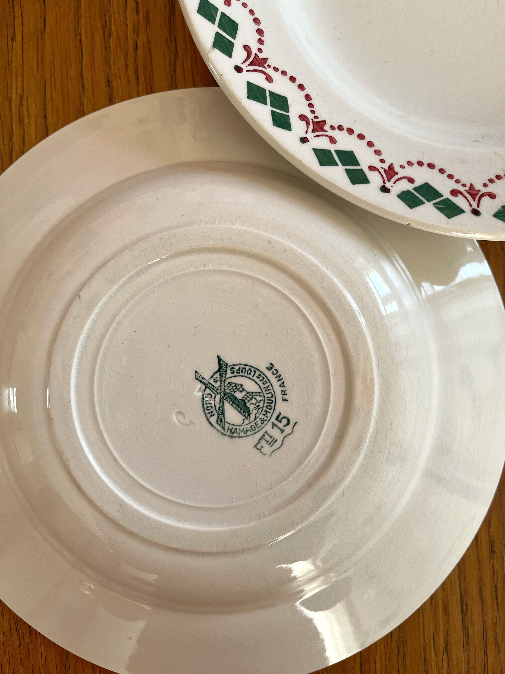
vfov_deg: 67.3
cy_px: 337
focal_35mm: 26
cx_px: 252
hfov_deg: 53.1
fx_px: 506
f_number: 1.6
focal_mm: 5.1
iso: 50
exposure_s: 1/121
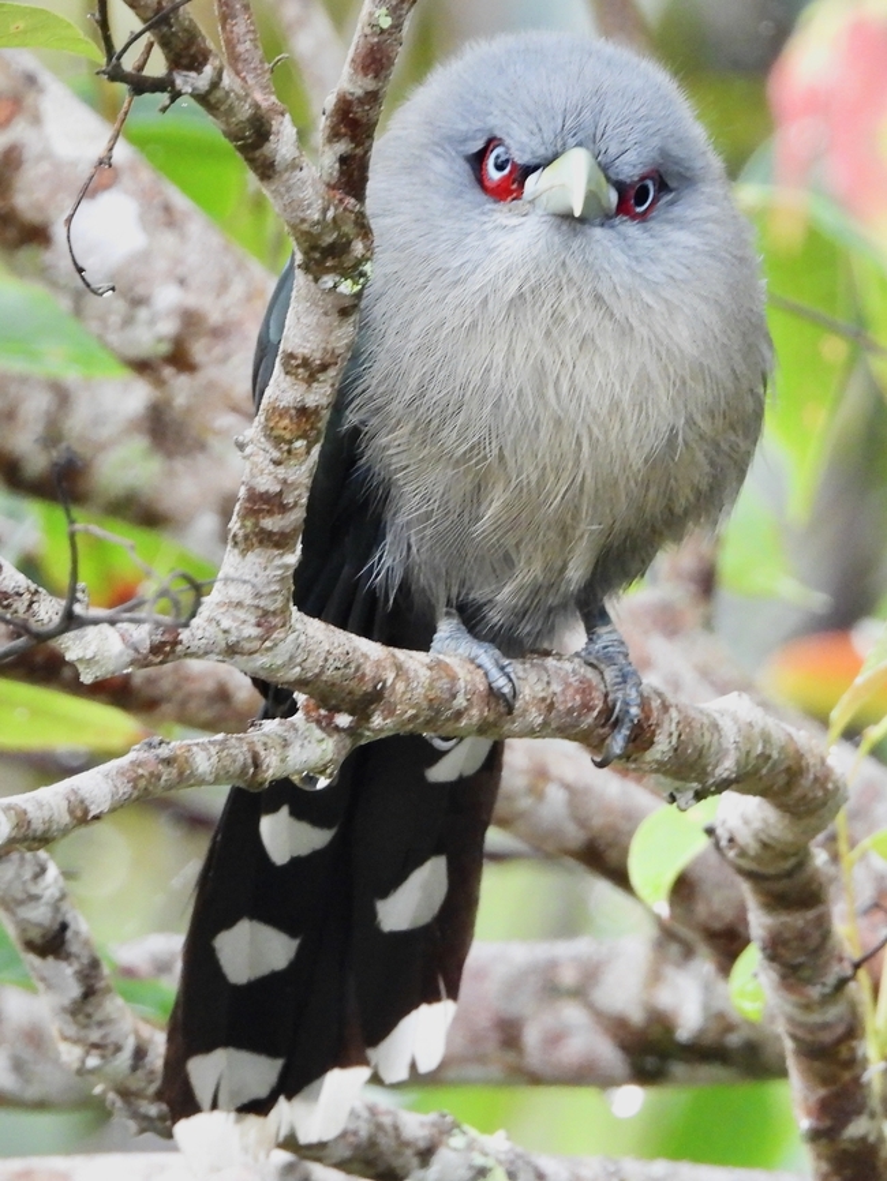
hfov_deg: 1.4
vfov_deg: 1.8
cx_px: 444
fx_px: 37563
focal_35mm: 1100
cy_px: 590
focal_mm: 198
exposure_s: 1/60
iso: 800
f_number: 5.6
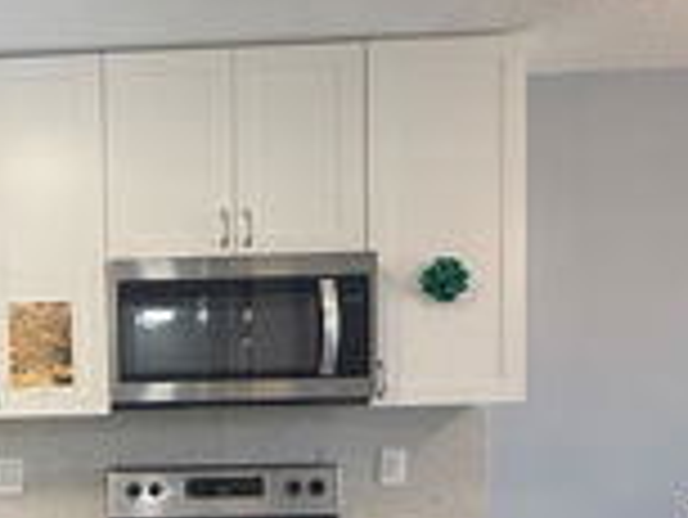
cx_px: 47
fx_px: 776
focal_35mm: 39
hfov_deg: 43.0
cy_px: 446
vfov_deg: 35.1
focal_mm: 2.22
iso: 200
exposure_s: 1/120
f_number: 2.2
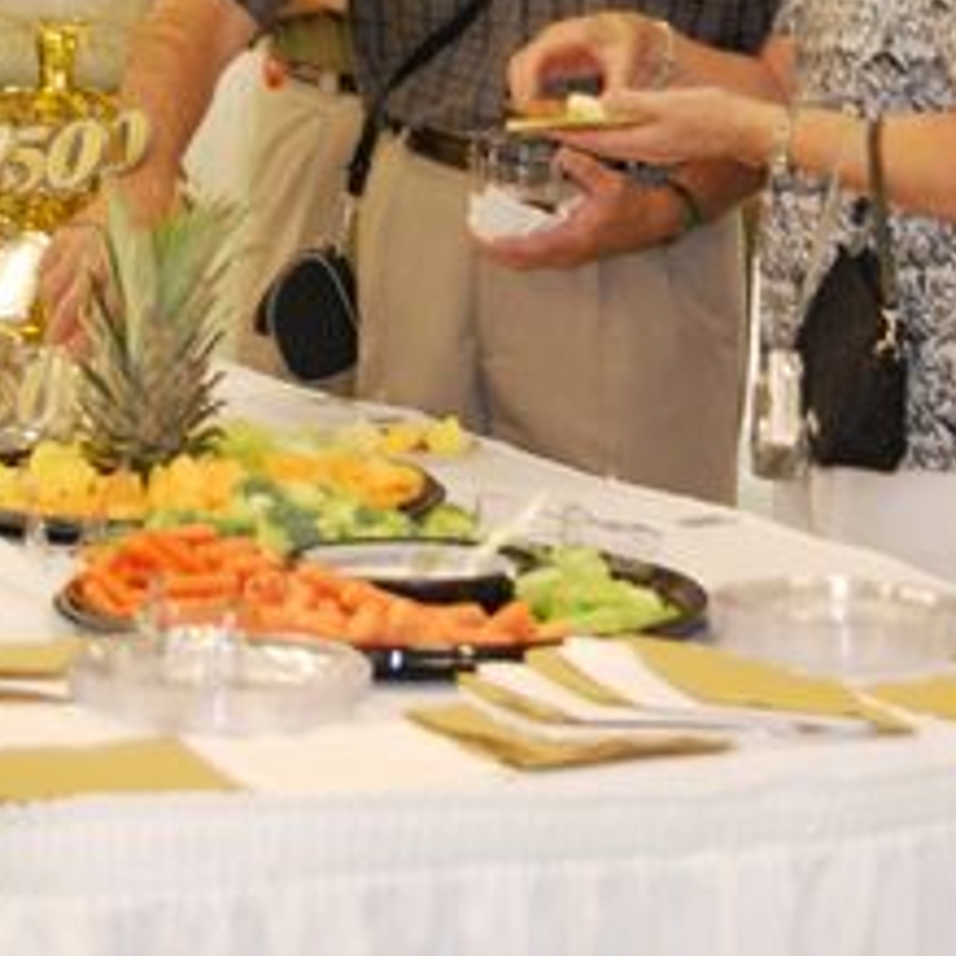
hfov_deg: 18.7
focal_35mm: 93
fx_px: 2906
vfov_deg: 18.4
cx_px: 550
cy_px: 127
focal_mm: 40
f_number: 5
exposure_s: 1/30
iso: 1600
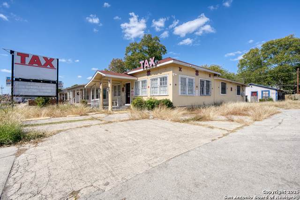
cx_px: 150
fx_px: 133
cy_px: 100
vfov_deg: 73.8
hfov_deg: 96.7
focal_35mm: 16
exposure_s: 1/40
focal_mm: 16
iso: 100
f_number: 11
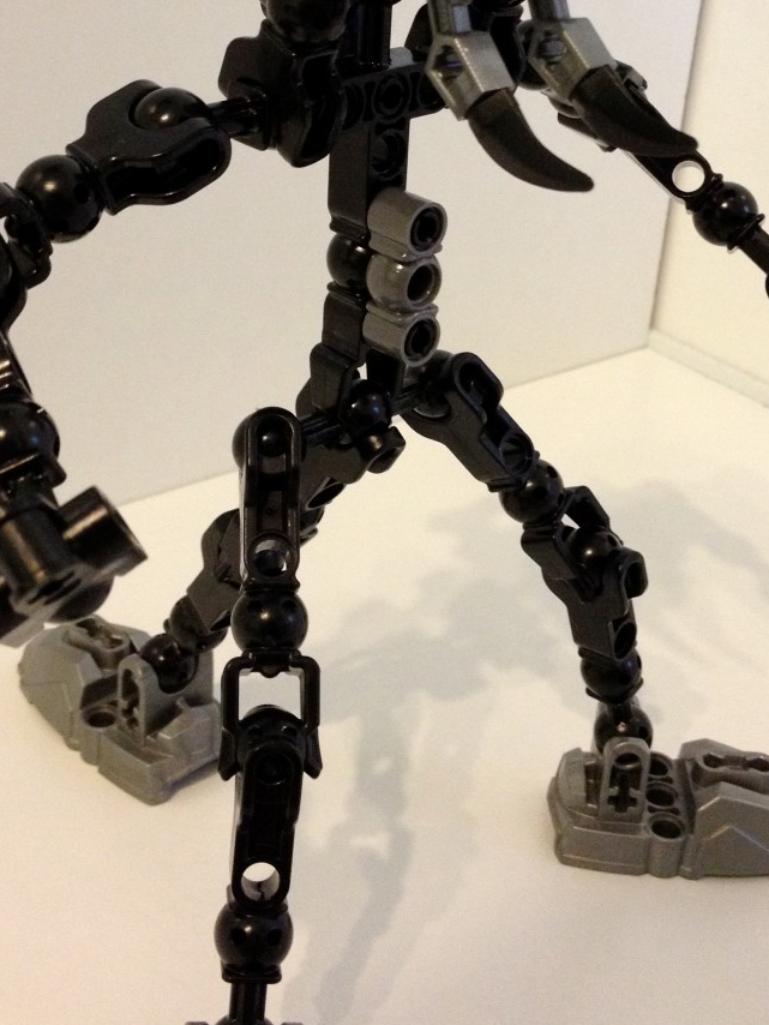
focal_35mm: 59
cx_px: 396
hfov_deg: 24.8
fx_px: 1747
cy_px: 347
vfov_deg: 32.4
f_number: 2.4
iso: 250
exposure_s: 1/20
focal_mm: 4.28
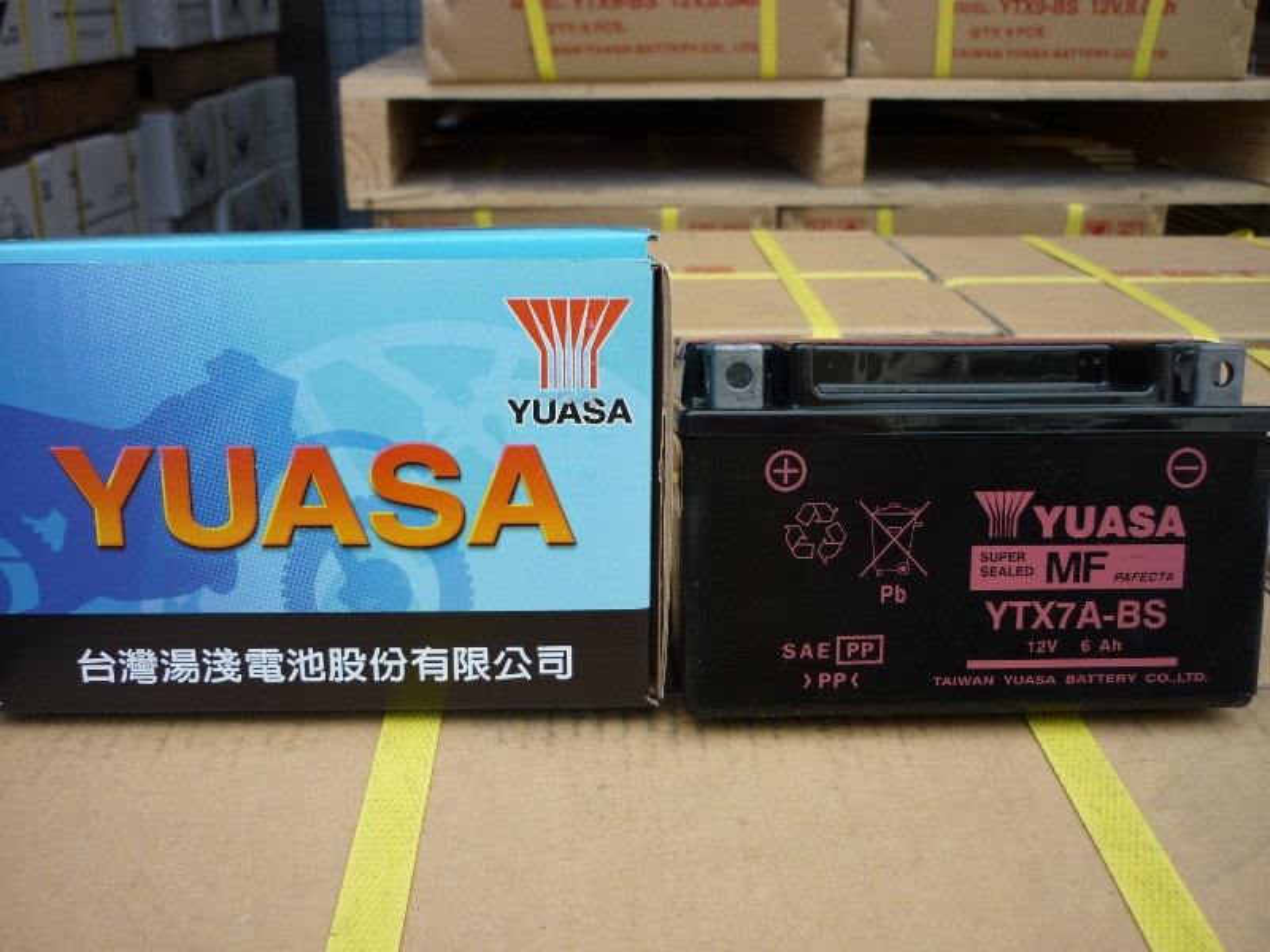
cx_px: 635
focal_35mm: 33
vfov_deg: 42.9
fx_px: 1211
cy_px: 476
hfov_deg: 55.4
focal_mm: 5.5
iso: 80
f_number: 2.8
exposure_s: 1/250
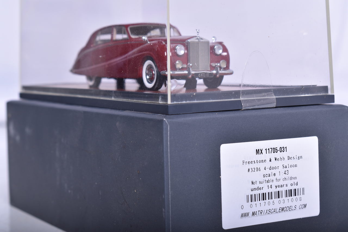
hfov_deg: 27.0
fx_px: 725
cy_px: 116
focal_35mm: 75
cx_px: 174
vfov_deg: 18.2
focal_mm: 50
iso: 100
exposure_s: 1/200
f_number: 8
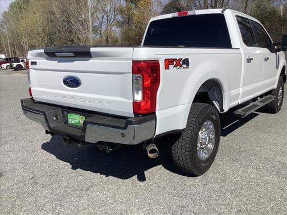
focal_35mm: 31
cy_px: 108
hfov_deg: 58.4
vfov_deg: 45.4
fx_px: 257
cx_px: 144
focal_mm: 3.3
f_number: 2.4
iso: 25
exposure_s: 1/2469
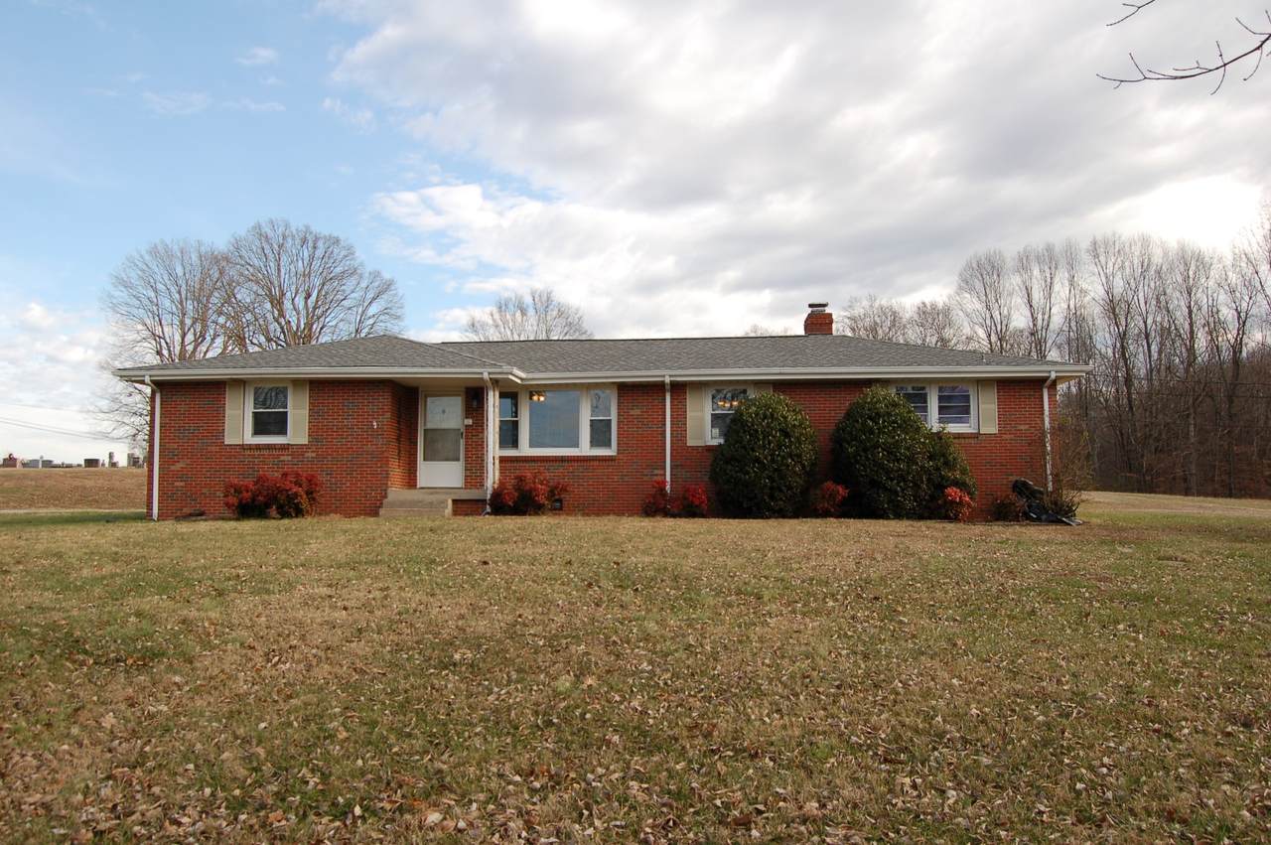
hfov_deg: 67.4
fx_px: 952
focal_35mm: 27
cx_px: 636
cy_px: 422
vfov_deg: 47.8
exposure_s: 1/250
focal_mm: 18
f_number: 8
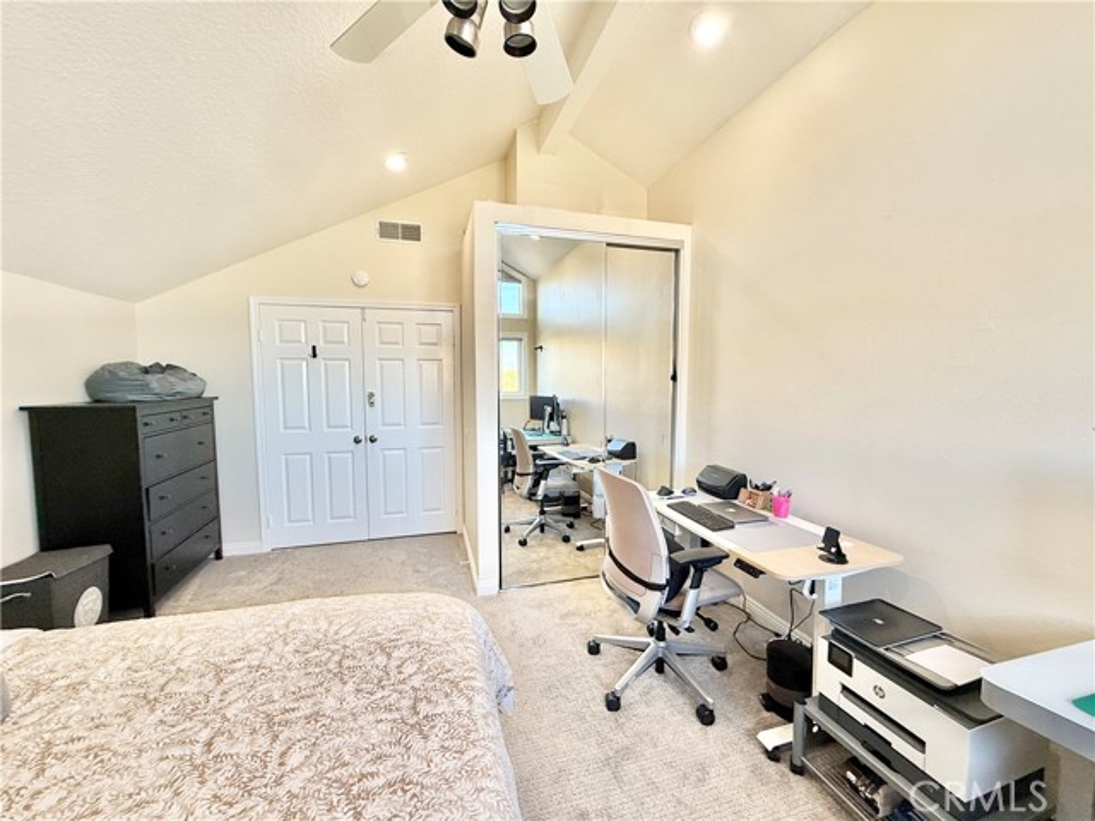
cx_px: 548
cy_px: 410
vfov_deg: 85.7
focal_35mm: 14
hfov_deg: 102.1
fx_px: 443
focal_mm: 2.22
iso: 125
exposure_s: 1/120
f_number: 2.2
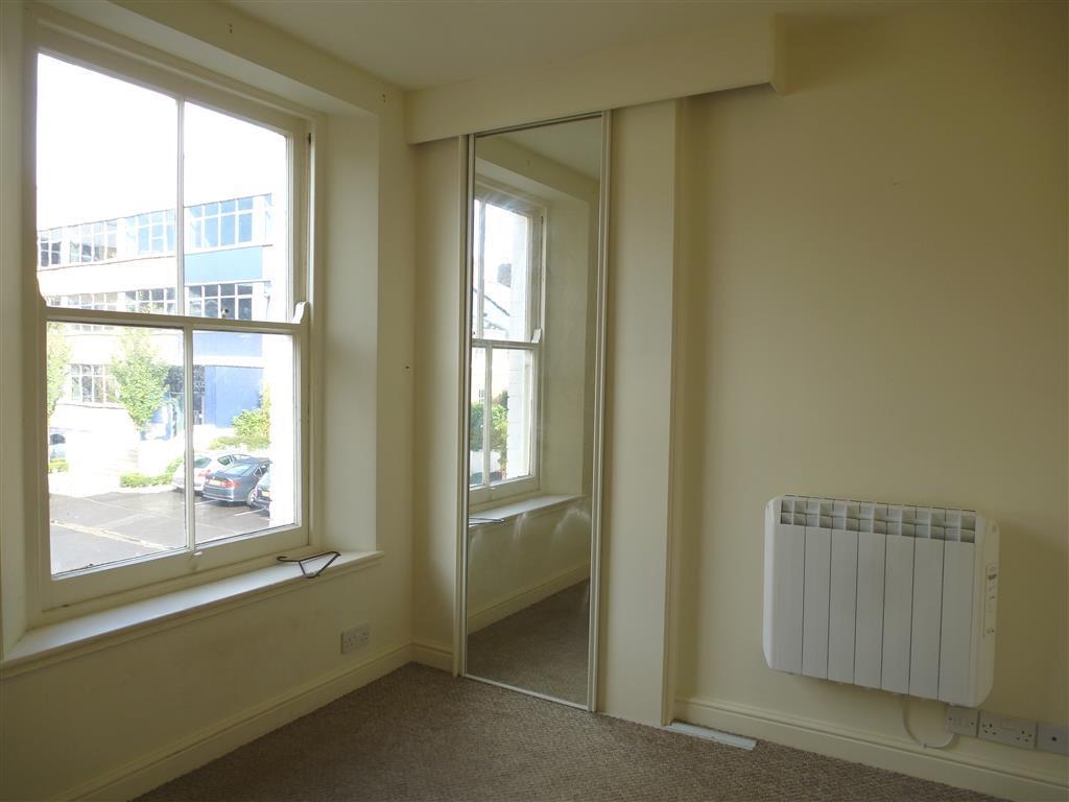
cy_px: 401
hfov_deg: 71.6
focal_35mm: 24
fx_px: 741
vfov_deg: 56.8
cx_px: 534
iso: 100
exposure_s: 1/125
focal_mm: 4.3
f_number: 3.3
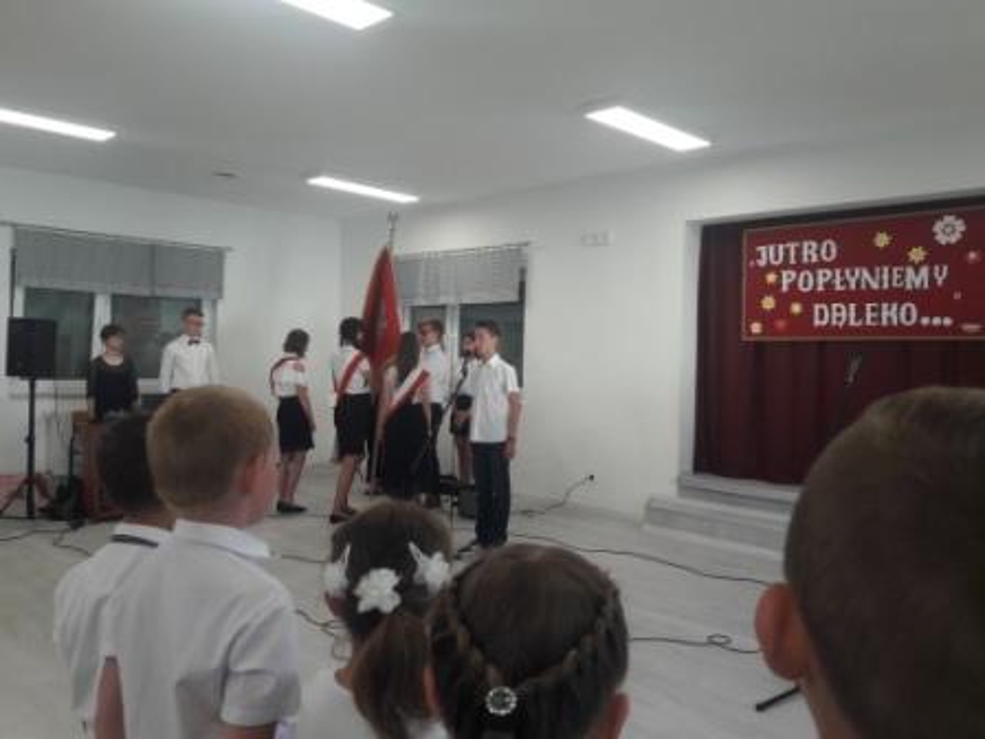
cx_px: 492
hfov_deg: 63.4
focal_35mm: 28
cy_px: 370
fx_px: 797
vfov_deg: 49.7
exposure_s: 1/50
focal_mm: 3.7
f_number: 1.9
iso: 50
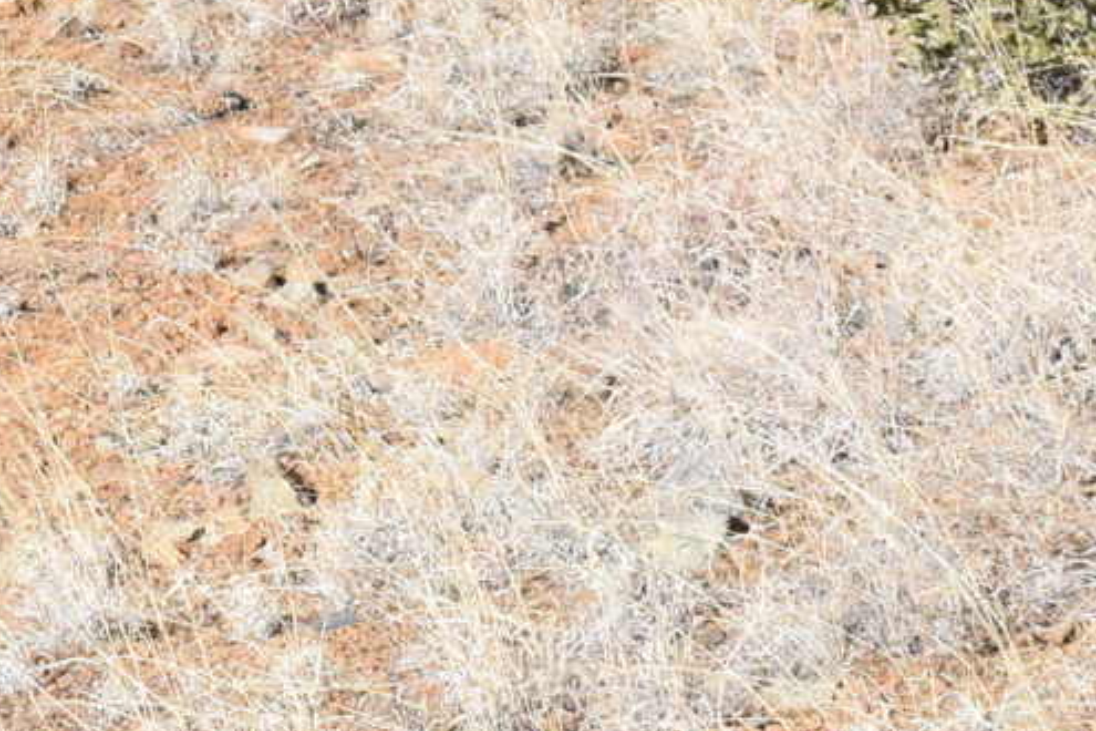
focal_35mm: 186
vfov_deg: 7.0
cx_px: -390
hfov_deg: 10.8
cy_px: -960
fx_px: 5662
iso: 200
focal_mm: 24
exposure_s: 1/320
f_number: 9
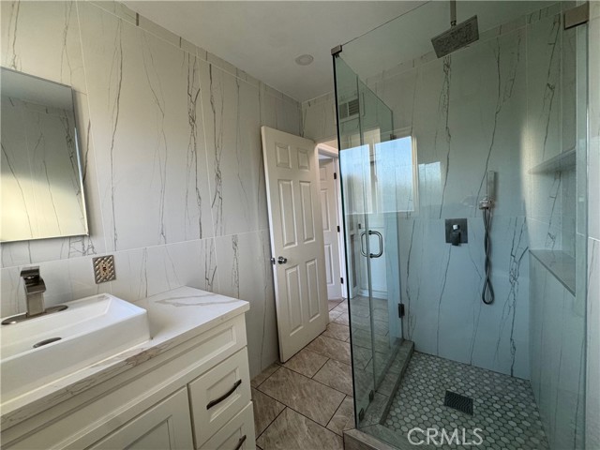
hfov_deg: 102.1
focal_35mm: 14
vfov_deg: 85.7
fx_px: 243
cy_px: 225
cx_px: 300
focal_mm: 2.22
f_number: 2.2
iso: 160
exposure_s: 1/120
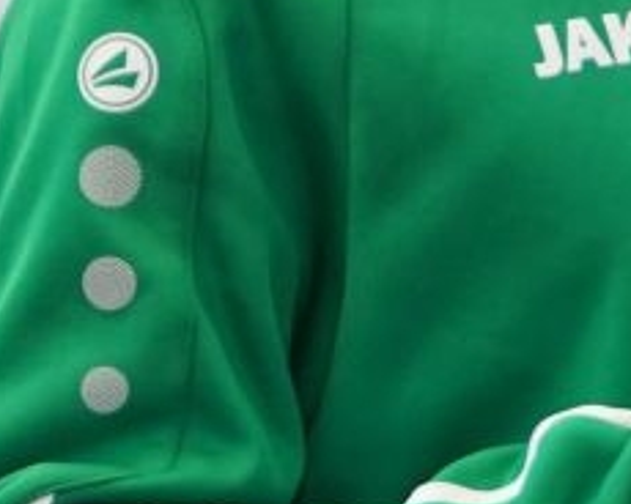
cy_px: -52
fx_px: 18115
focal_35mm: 970
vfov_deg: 1.6
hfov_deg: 2.0
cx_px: 2189
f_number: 2.8
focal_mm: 132
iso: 1250
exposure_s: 1/250
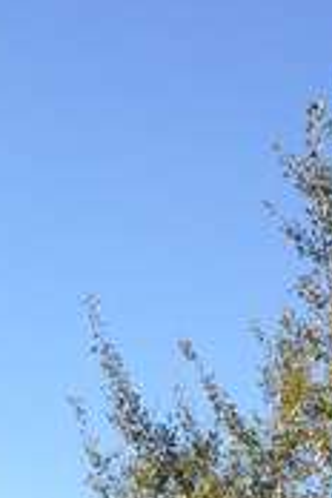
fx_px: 2310
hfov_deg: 8.1
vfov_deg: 11.8
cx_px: -83
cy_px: 738
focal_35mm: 167
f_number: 2.4
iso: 50
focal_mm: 4.28
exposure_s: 1/1022
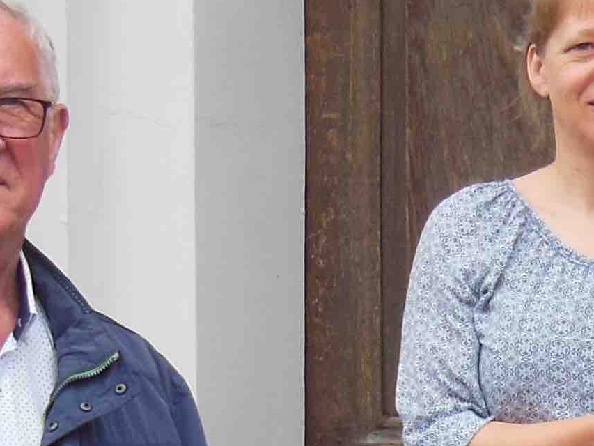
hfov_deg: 8.1
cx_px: 572
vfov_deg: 6.1
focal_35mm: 243
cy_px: 515
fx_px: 4170
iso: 125
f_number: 4.4
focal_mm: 8
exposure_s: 1/200
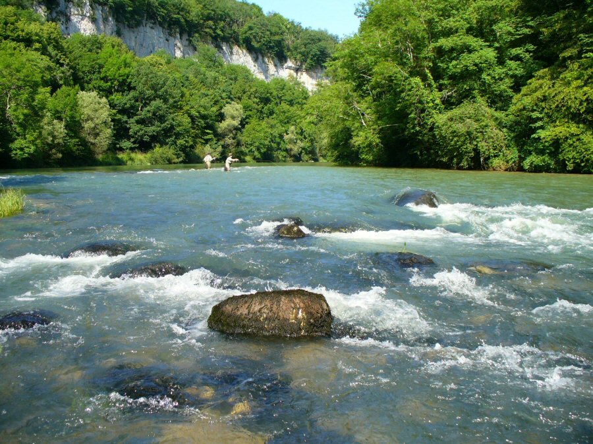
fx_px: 634
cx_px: 296
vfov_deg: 38.7
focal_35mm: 37
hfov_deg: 50.1
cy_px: 222
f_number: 2.8
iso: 80
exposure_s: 1/500
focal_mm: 6.1
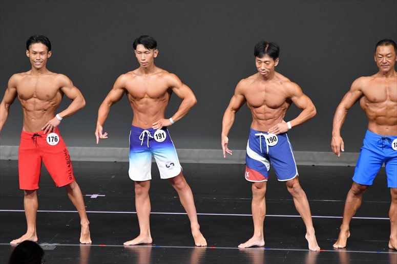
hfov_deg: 6.5
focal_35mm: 315
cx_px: 198
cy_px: 132
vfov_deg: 4.4
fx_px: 3472
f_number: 5.6
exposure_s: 1/400
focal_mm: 210
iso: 4000
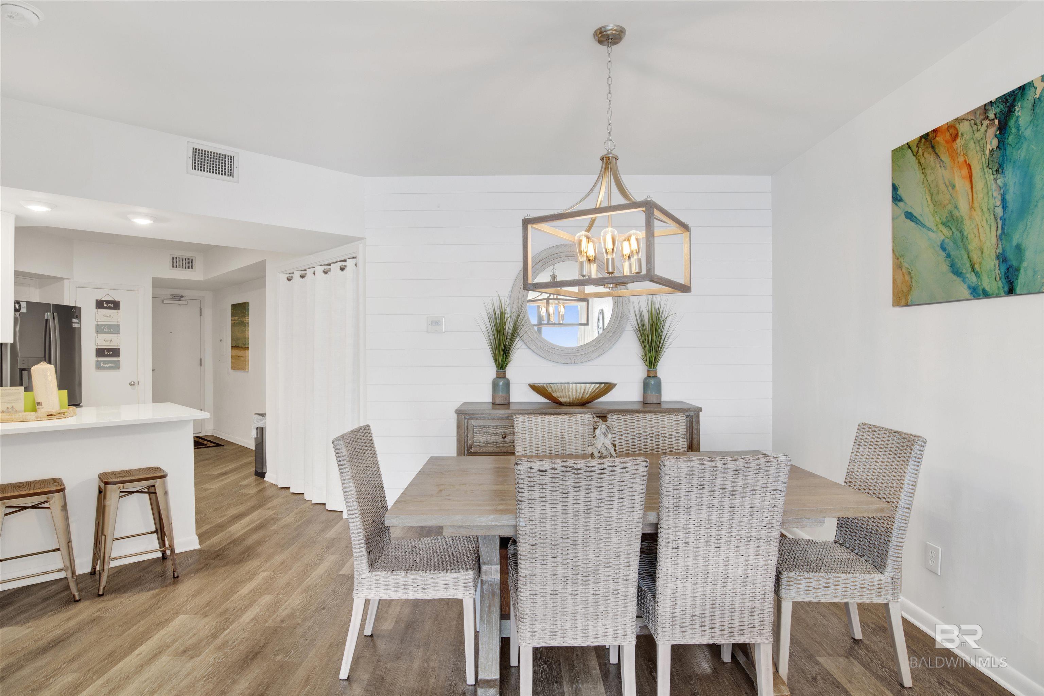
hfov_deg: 90.0
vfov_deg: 67.4
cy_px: 348
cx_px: 522
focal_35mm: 18
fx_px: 522
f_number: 11
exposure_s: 1/8
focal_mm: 18
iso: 200
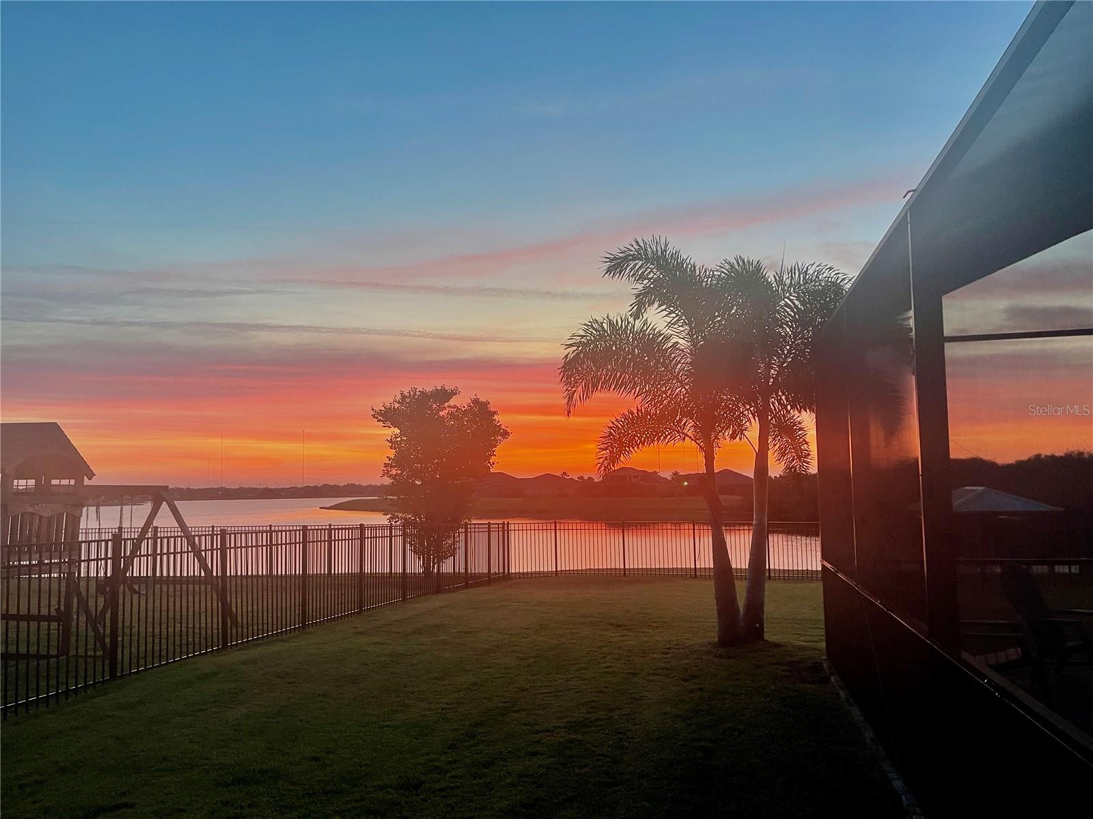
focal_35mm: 26
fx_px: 821
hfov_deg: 67.3
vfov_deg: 53.1
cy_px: 410
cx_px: 546
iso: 160
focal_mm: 5.1
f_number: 1.6
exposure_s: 1/60
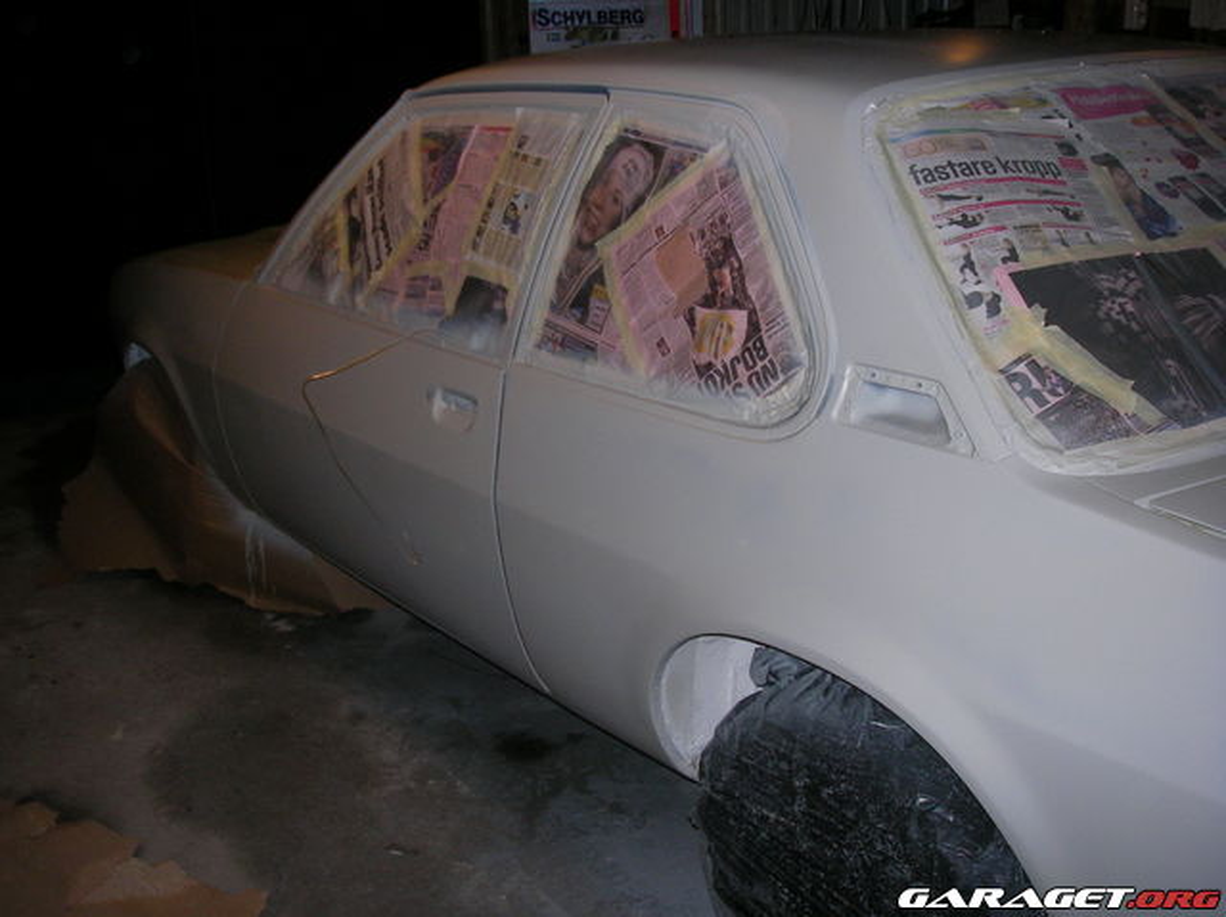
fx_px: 1345
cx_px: 613
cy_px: 458
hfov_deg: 49.0
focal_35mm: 38
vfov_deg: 37.7
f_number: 3.3
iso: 100
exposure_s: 1/30
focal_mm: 6.3
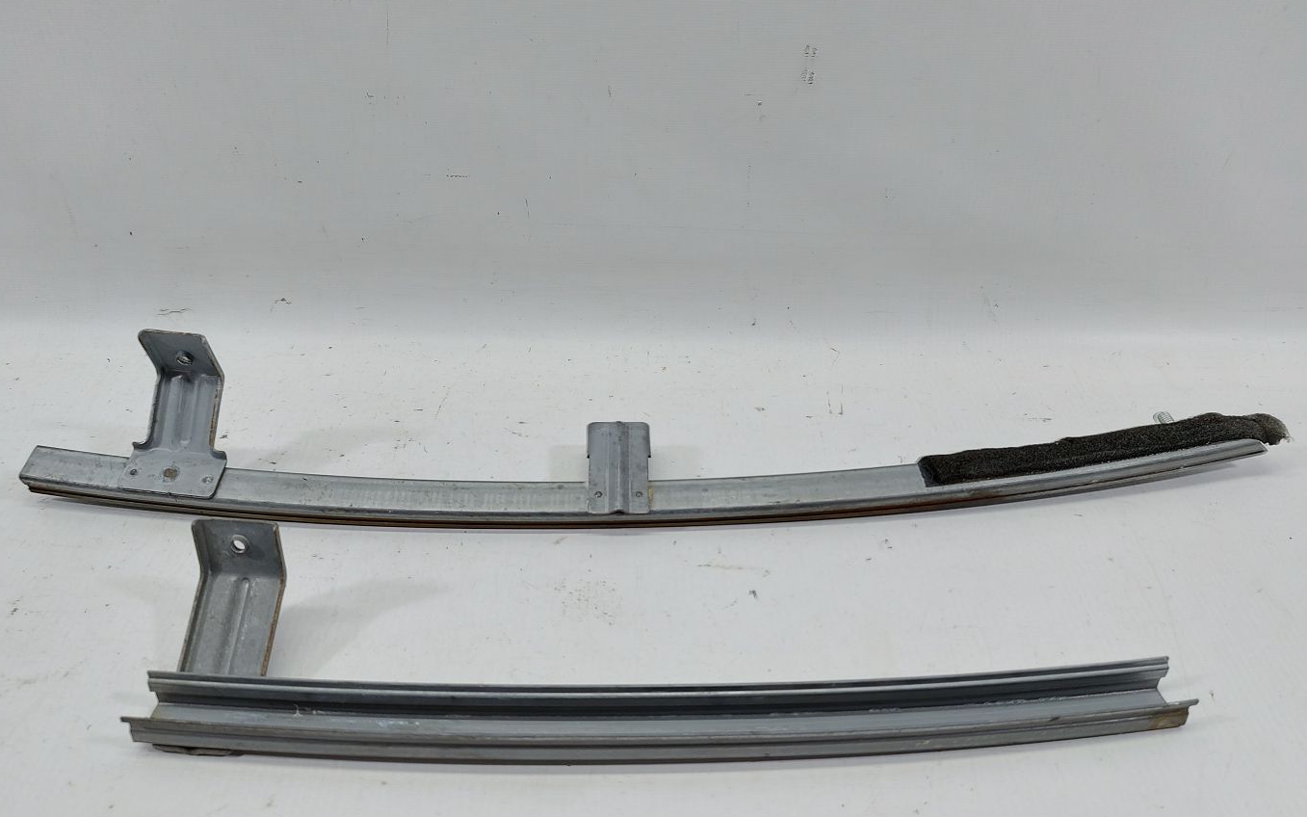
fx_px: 926
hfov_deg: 70.4
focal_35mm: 26
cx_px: 644
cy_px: 451
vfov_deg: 47.5
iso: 64
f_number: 1.8
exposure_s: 1/50
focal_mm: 5.23
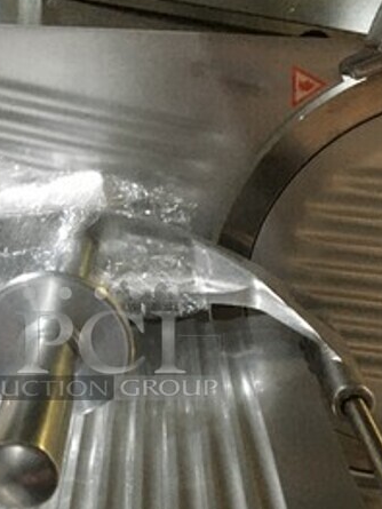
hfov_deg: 27.2
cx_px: 101
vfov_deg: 35.8
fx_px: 779
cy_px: 340
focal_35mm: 53
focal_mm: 4.15
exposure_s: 1/15
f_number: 2.2
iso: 250
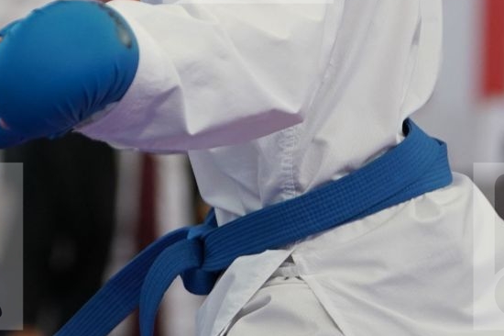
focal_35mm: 560
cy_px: -80
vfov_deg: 2.4
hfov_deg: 3.7
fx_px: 7835
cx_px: -62
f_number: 2.8
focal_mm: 171
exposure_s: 1/1000
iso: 1250
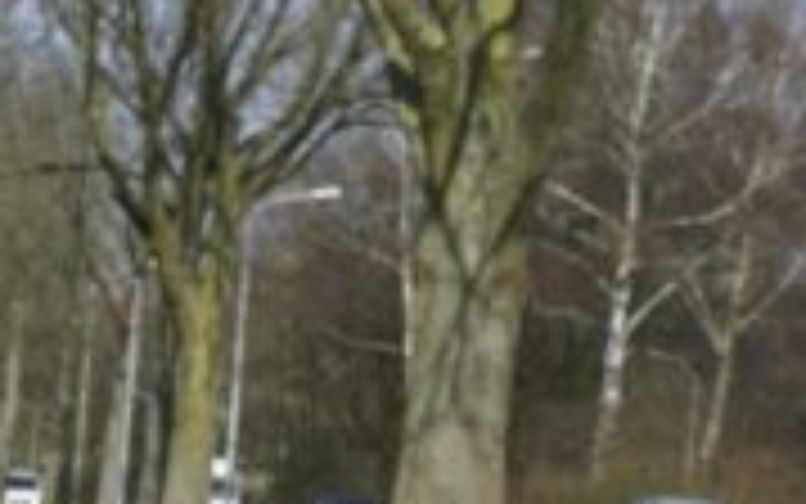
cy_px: 864
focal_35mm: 205
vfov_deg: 6.3
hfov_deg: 10.1
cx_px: -176
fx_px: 4504
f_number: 5.6
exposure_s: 1/1000
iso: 200
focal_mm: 40
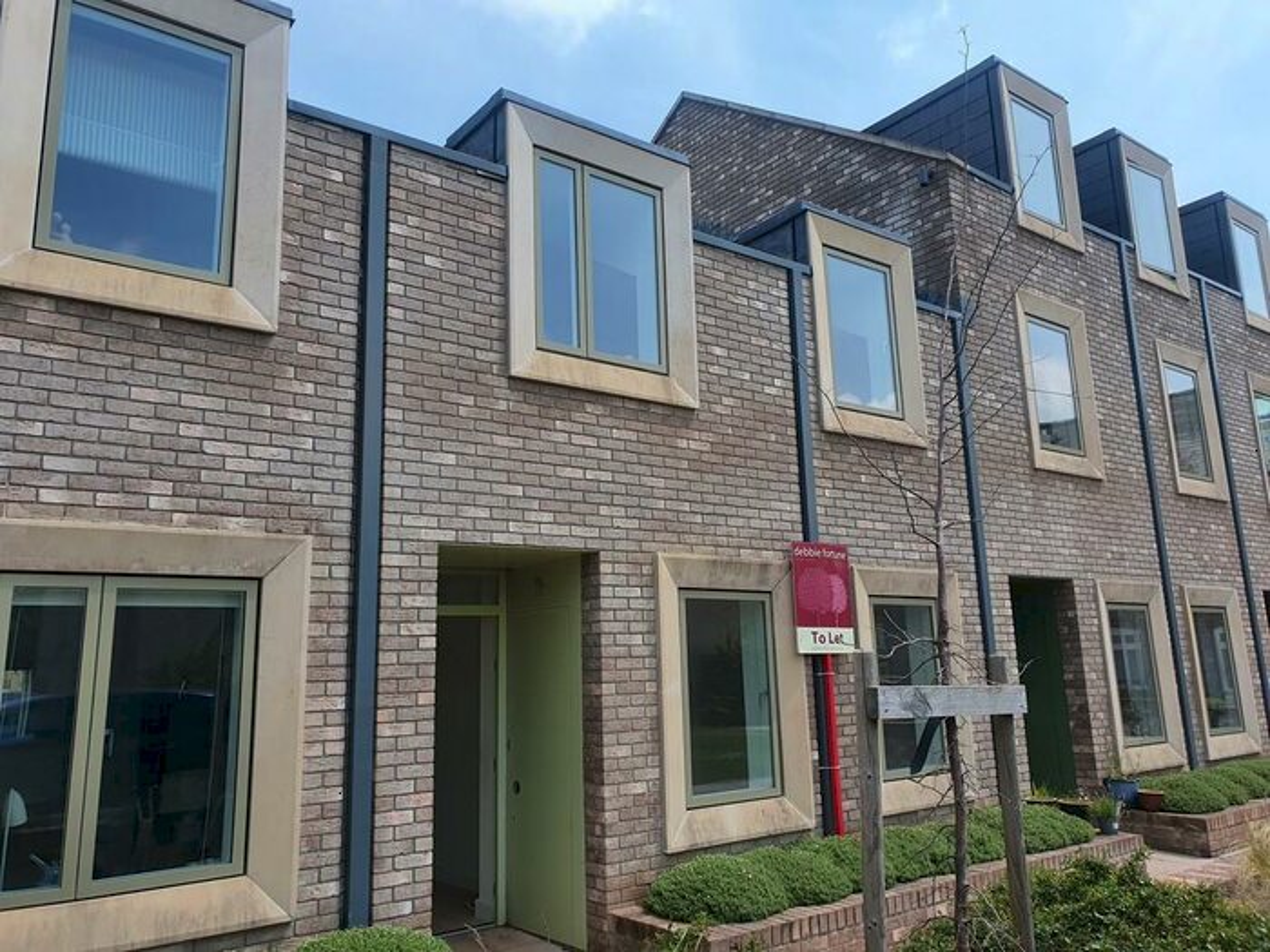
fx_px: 954
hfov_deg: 67.3
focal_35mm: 26
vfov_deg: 53.1
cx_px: 635
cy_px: 476
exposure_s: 1/1584
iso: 50
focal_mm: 4.32
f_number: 2.4
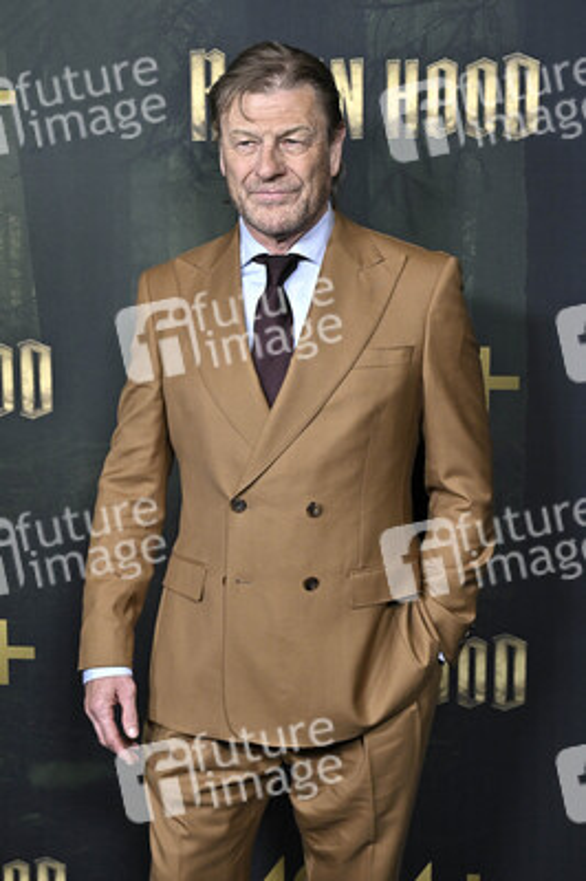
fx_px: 1443
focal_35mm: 59
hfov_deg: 23.0
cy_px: 440
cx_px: 293
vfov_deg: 34.0
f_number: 6.3
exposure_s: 1/320
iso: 1600
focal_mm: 59
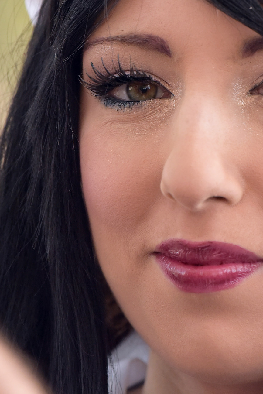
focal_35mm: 370
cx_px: 186
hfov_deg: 3.7
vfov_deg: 5.6
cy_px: 129
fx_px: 4050
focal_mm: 200
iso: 5600
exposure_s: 1/1600
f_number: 6.3
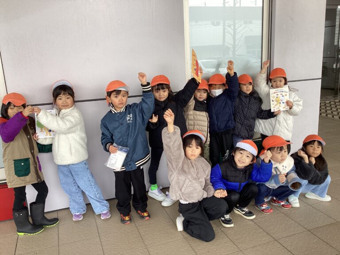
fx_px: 304
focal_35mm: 31
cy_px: 128
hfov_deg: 58.4
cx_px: 170
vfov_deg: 45.4
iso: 40
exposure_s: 1/100
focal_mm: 3.3
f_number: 2.4
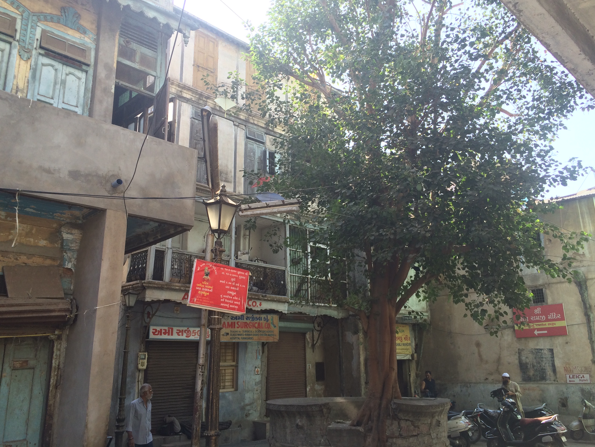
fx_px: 516
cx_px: 295
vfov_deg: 46.8
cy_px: 216
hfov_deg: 60.0
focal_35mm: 30
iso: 32
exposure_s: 1/297
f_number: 2.2
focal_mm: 4.15
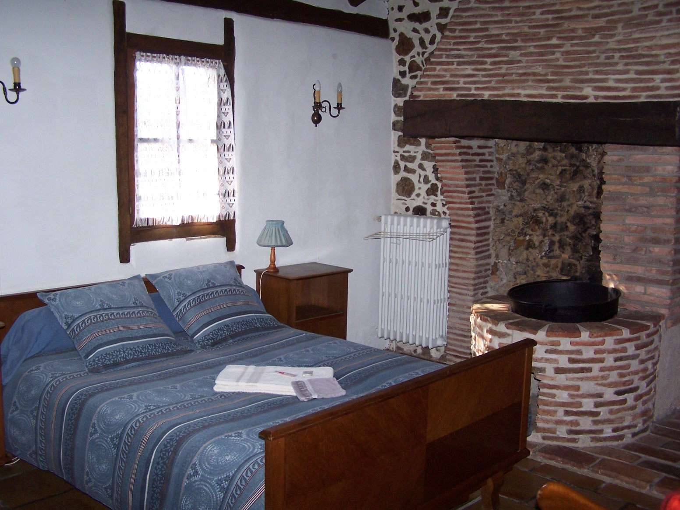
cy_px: 255
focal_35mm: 38
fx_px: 746
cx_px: 340
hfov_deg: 49.0
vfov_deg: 37.7
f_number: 2.8
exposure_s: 1/60
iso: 140
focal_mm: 6.3
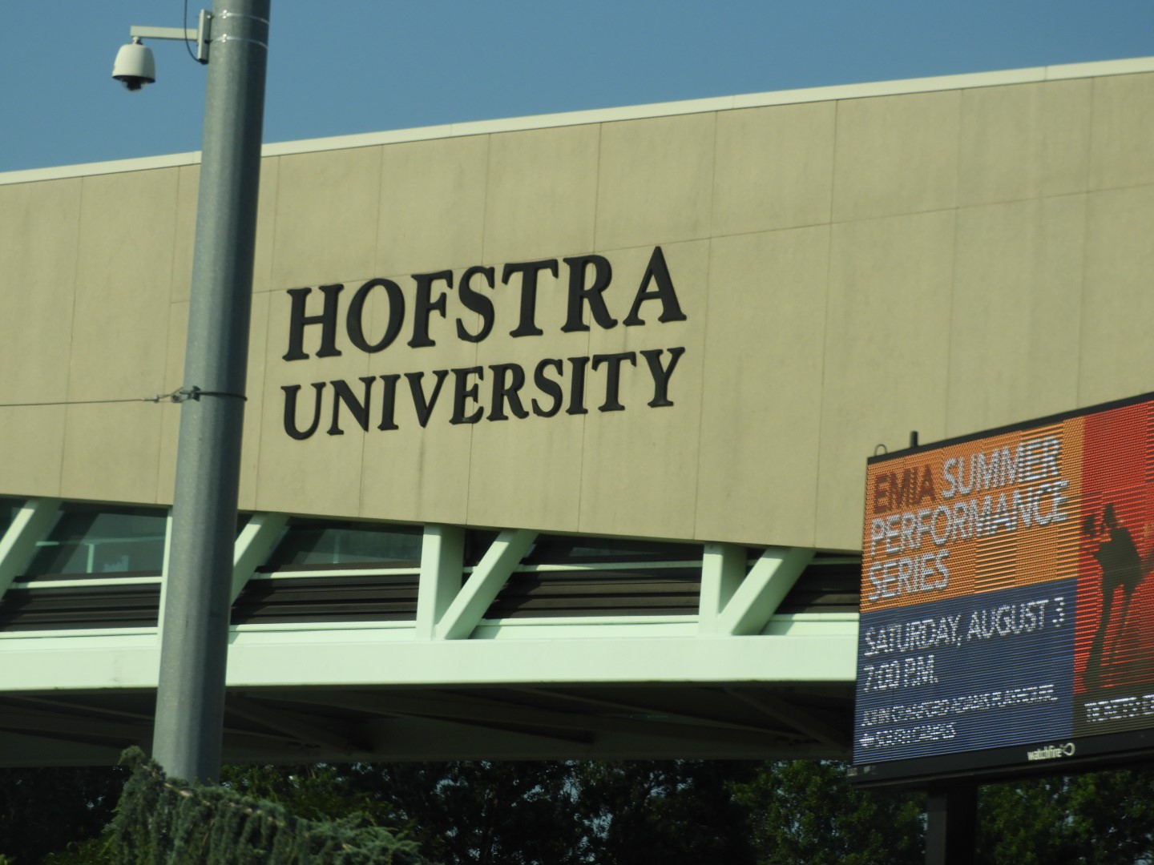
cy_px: 432
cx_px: 577
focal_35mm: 170
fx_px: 5667
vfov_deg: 8.7
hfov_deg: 11.6
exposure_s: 1/640
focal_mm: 30.5
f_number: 5.2
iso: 100
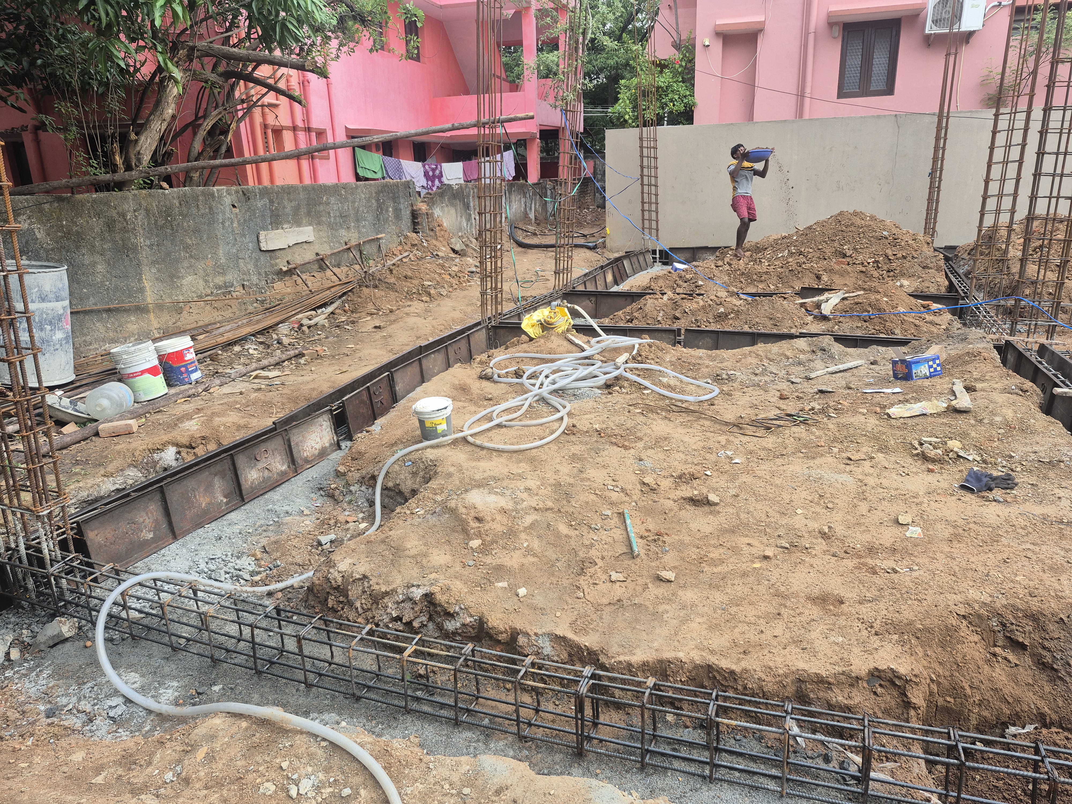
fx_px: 712
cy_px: 402
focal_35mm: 23
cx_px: 536
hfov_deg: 73.9
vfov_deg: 58.9
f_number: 1.8
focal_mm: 5.4
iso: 64
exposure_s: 1/180
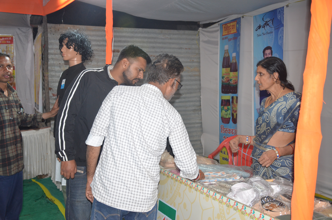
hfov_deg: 43.7
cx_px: 166
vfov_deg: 29.7
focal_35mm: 45
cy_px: 110
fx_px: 414
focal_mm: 30
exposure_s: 1/125
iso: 800
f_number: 5
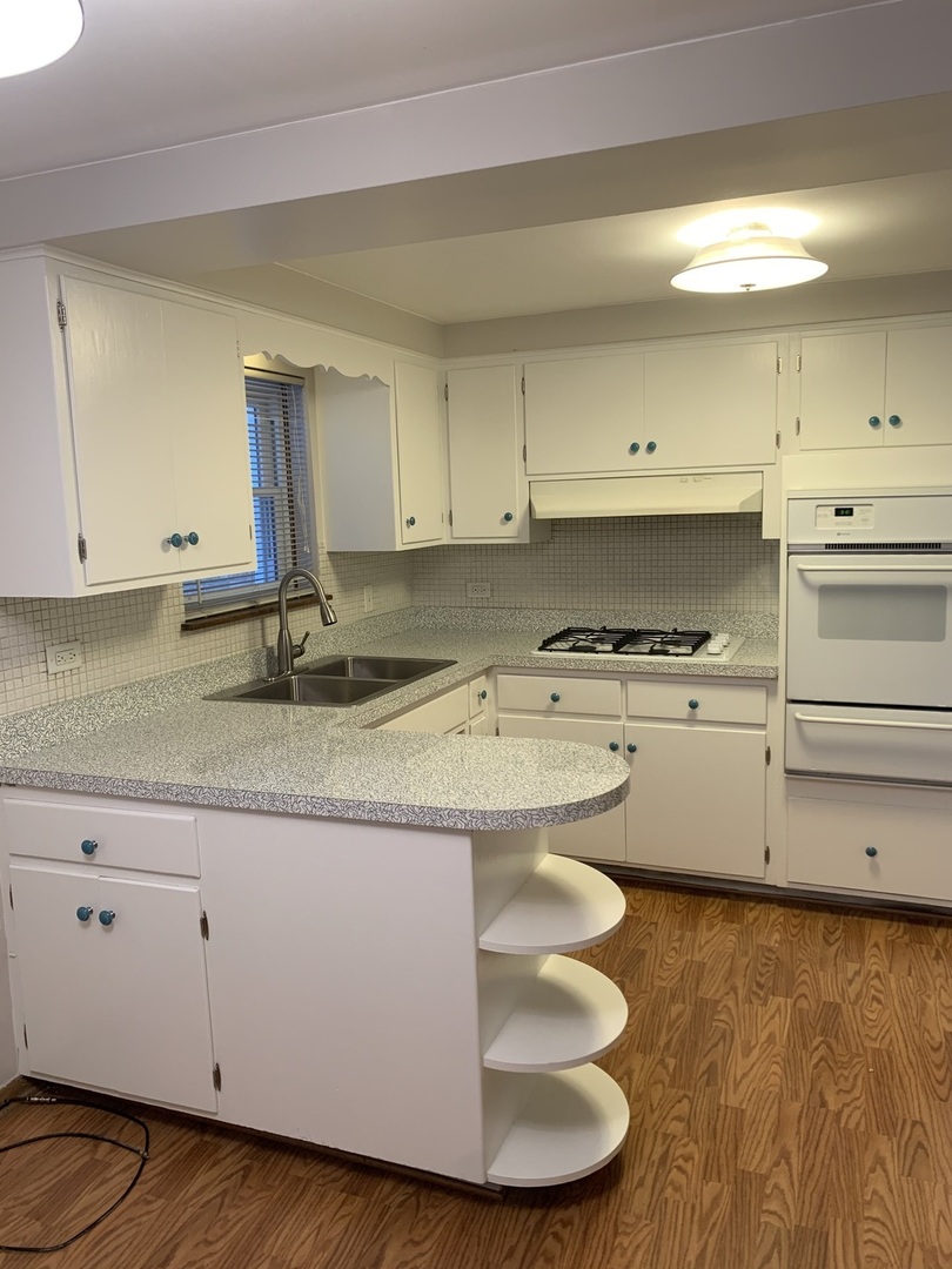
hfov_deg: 53.1
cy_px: 634
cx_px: 476
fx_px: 953
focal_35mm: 26
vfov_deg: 67.3
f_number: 1.8
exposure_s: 1/60
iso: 100
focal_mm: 4.25
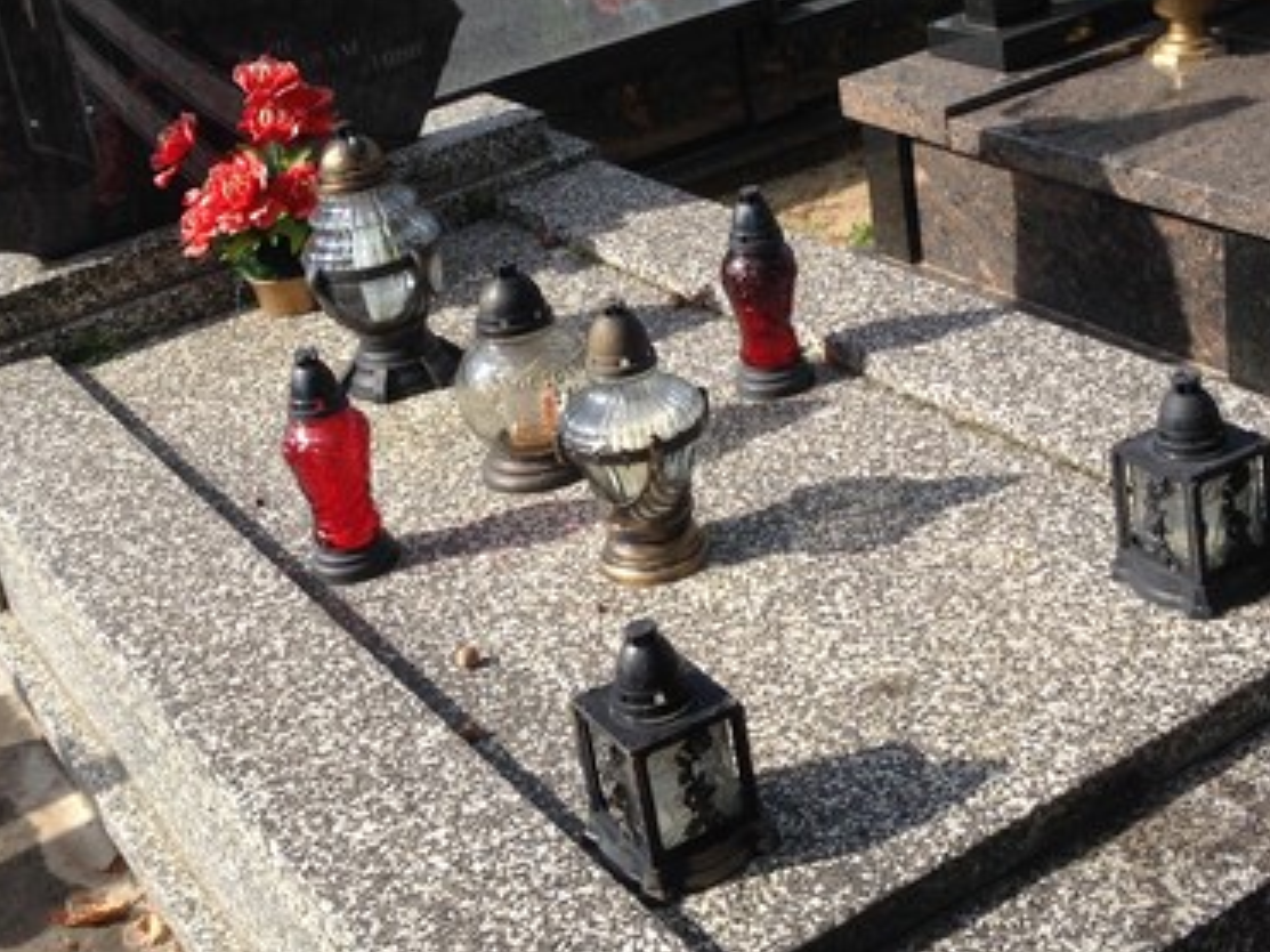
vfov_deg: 25.5
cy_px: 301
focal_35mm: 57
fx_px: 2091
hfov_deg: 33.8
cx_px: 620
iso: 50
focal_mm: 4.12
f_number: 2.4
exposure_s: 1/834
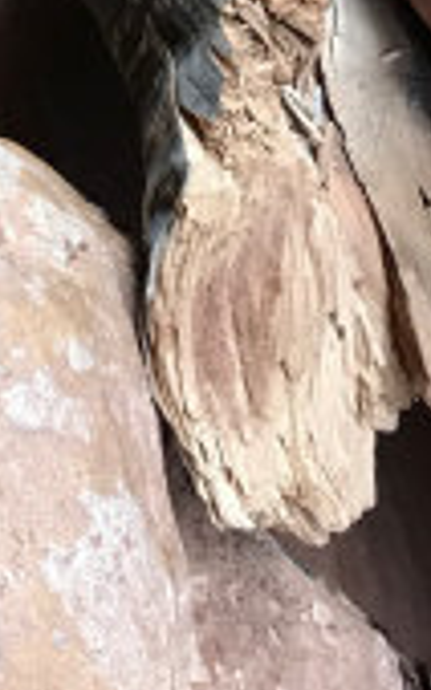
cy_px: 16
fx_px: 2014
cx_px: -413
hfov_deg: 11.1
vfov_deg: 19.0
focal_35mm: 107
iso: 40
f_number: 1.8
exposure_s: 1/17
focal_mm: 3.99
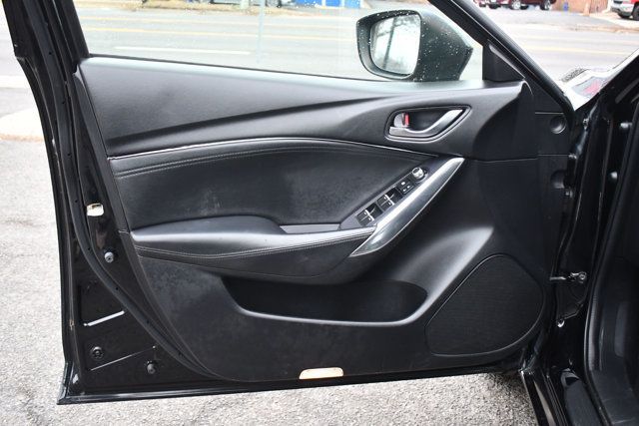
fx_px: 710
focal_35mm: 40
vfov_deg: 33.4
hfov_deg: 48.4
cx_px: 320
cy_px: 213
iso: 1250
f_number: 4
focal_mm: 27
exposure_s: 1/125
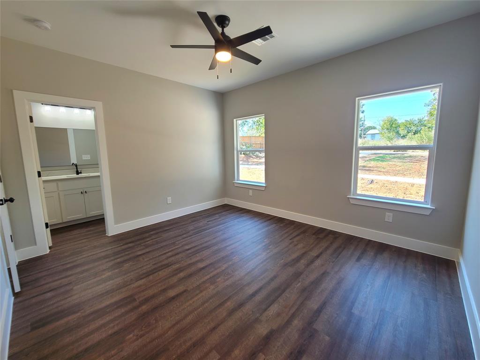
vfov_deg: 89.9
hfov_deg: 106.2
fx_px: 180
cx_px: 240
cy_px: 180
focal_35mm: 13
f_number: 2.2
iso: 64
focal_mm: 2.2
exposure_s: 1/60.2
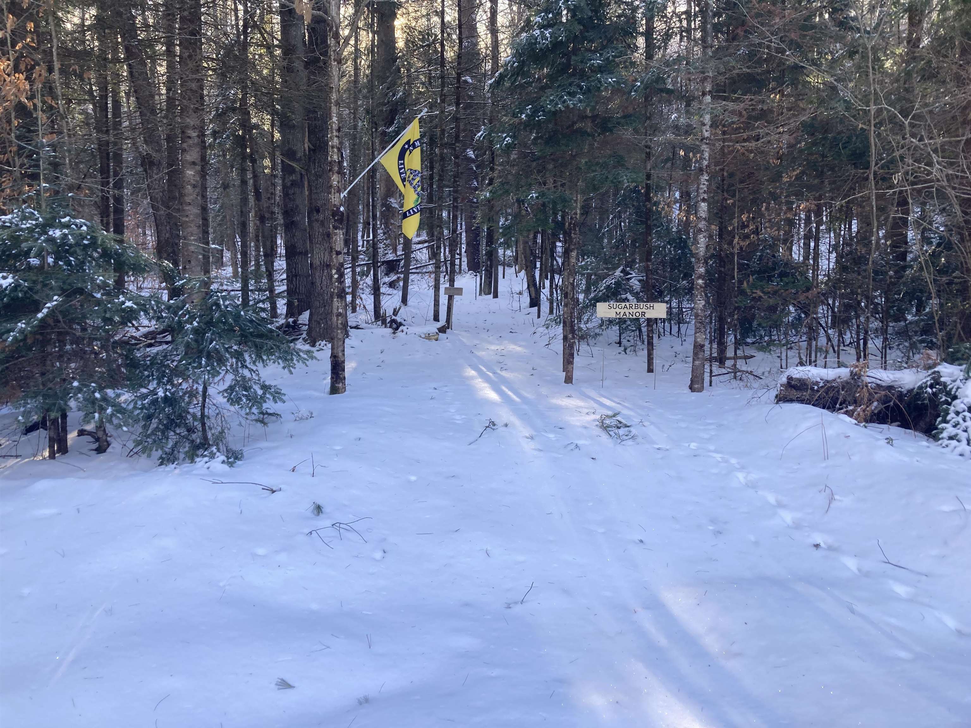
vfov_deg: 49.7
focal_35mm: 28
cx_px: 486
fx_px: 785
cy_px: 364
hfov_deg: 63.4
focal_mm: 3.99
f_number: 1.8
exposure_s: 1/164
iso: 20
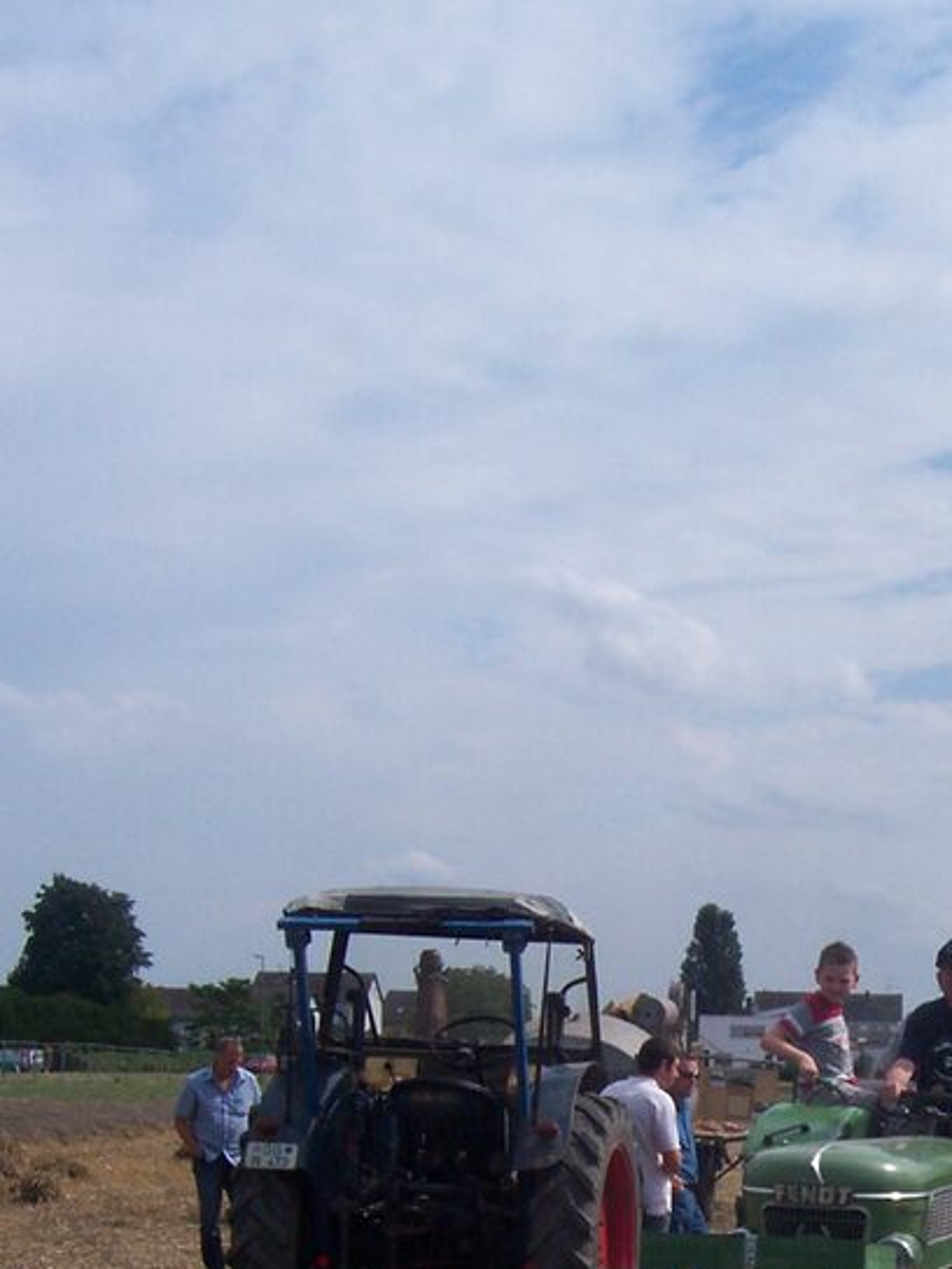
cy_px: 1246
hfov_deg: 19.2
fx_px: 2750
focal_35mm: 75
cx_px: 901
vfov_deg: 24.9
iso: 80
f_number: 5.1
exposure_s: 1/1151
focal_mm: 5.6
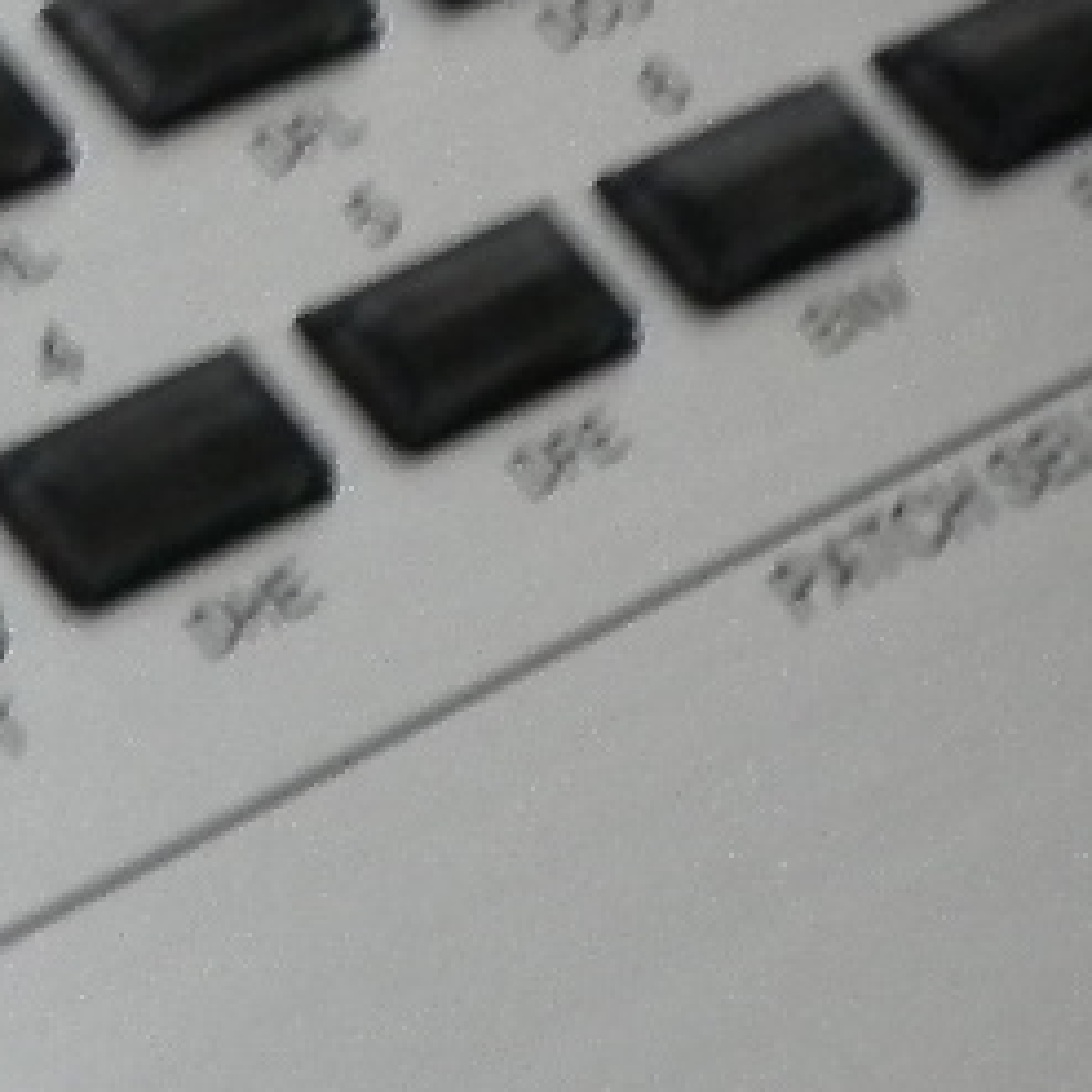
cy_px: 332
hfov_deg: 11.6
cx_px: 80
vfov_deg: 11.6
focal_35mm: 150
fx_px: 5354
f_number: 3.5
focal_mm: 7.4
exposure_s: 1/64.2
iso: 400
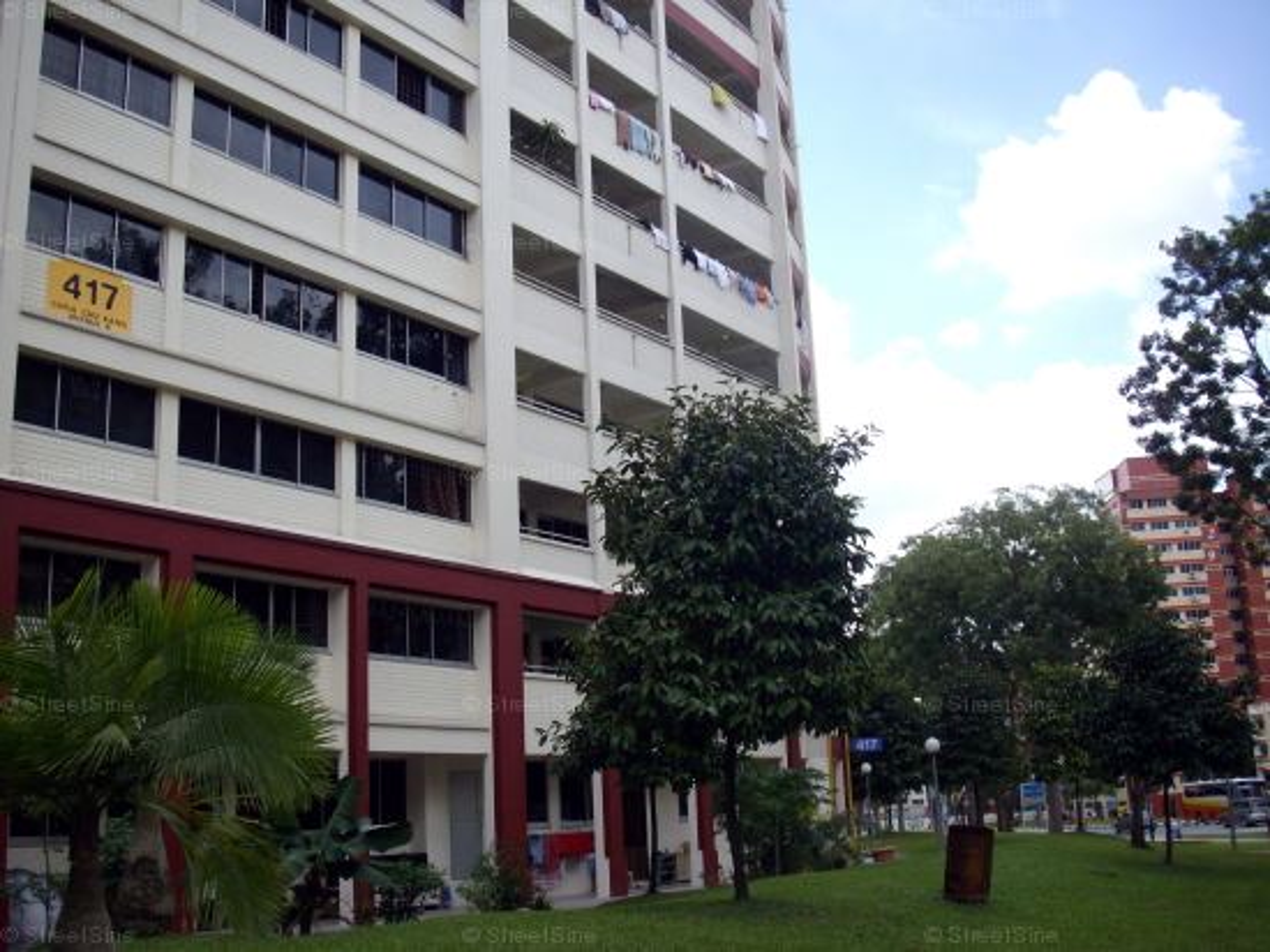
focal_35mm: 37
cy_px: 476
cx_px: 635
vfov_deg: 38.6
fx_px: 1357
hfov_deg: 50.2
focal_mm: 6.2
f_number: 5.6
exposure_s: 1/160
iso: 80
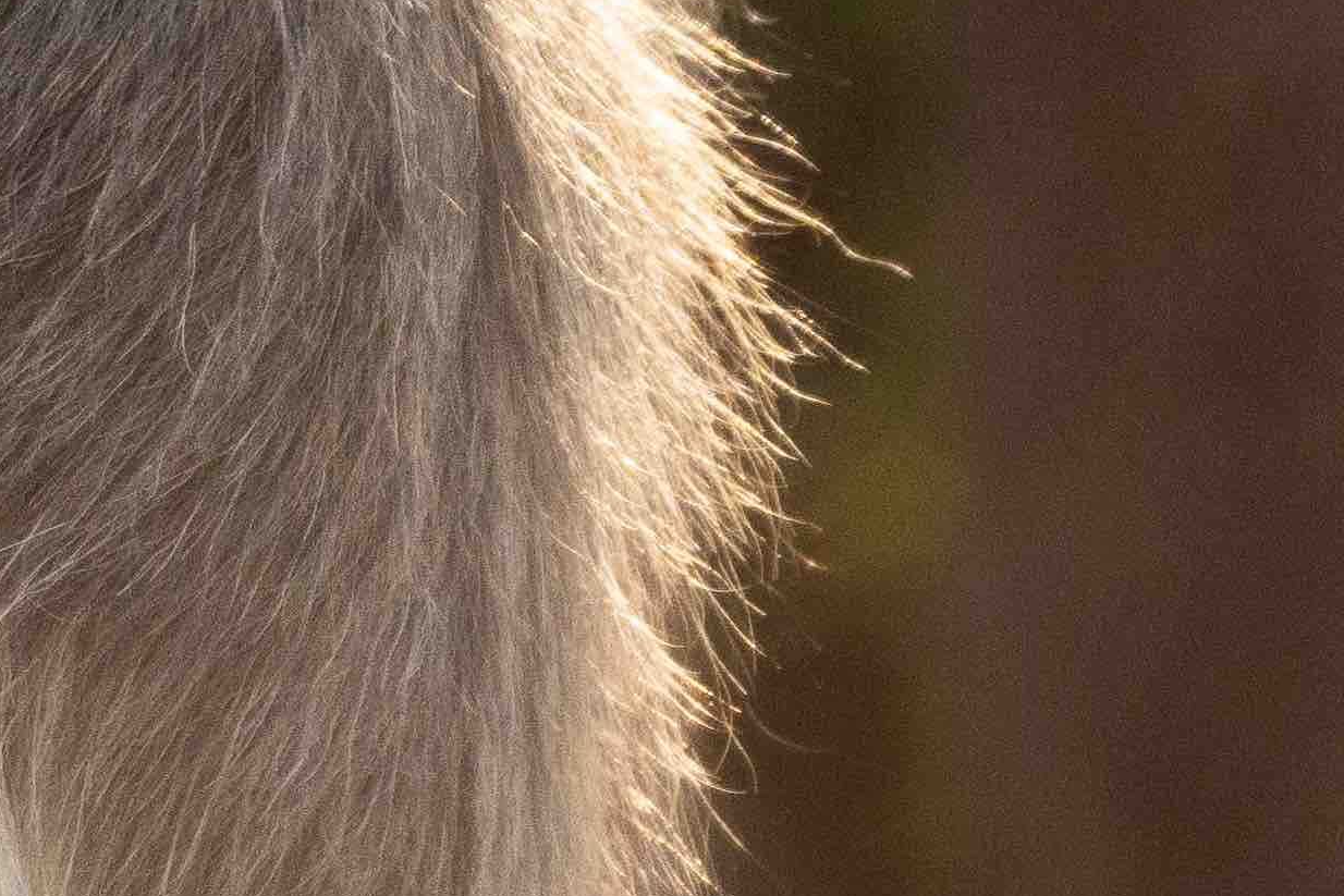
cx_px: -2464
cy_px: 75
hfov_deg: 1.4
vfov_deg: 0.9
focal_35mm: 1505
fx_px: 56189
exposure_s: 1/640
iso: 1250
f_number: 5.6
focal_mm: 265
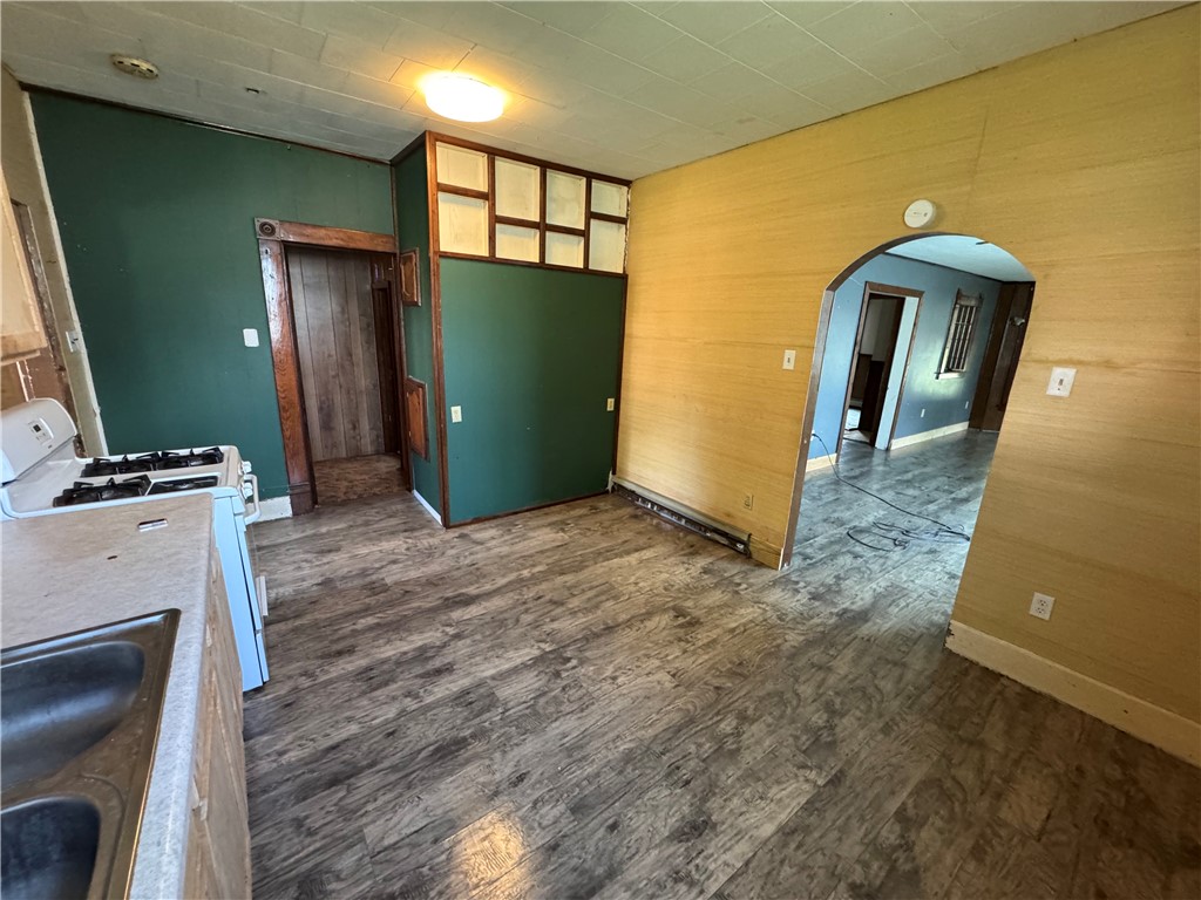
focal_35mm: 14
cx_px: 600
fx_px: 486
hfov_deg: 102.1
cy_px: 450
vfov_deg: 85.7
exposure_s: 1/60
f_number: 2.2
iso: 800
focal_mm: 2.22
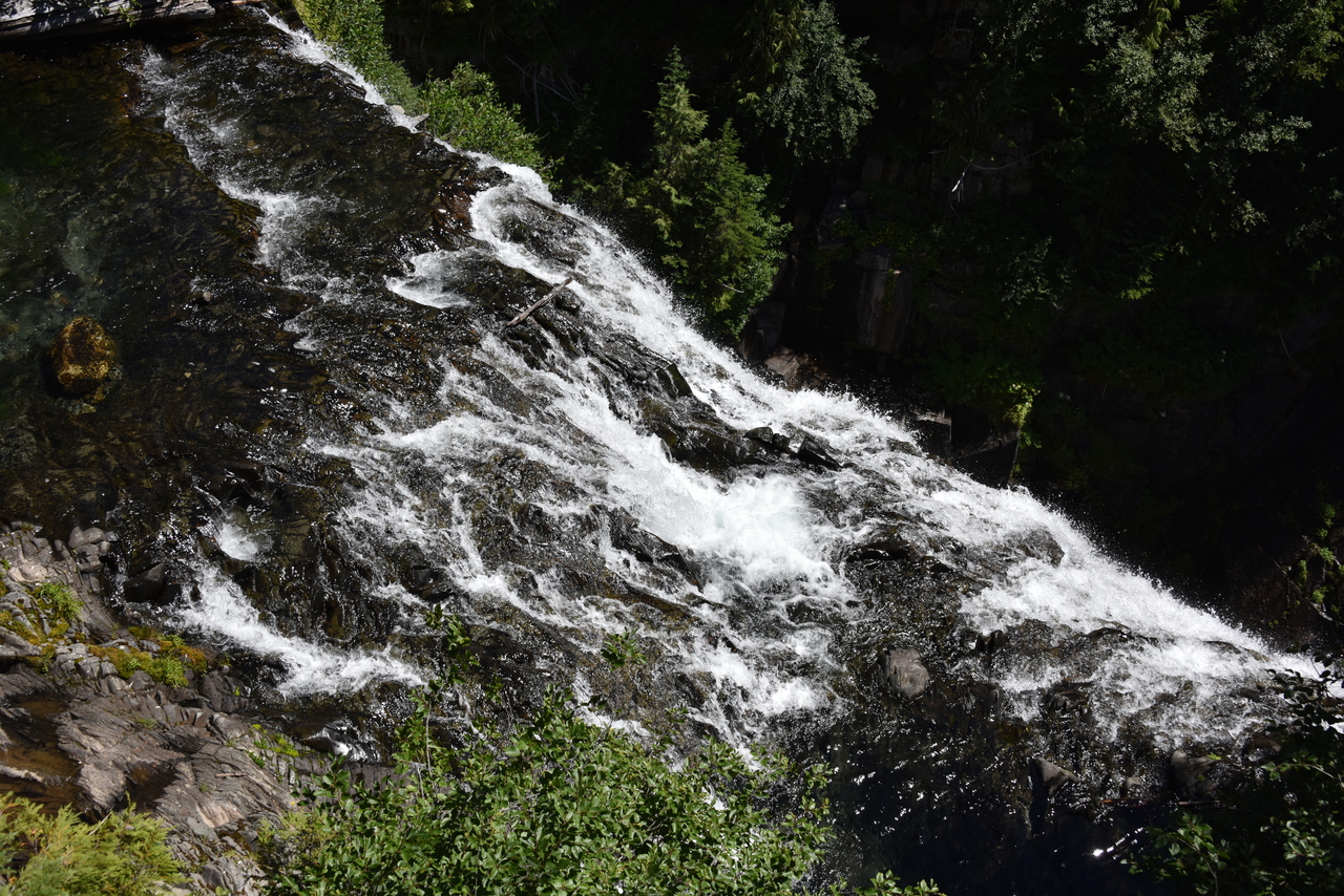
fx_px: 1680
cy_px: 448
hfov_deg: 43.6
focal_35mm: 45
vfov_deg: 29.9
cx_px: 672
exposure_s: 1/400
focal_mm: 45
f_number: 10
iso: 100
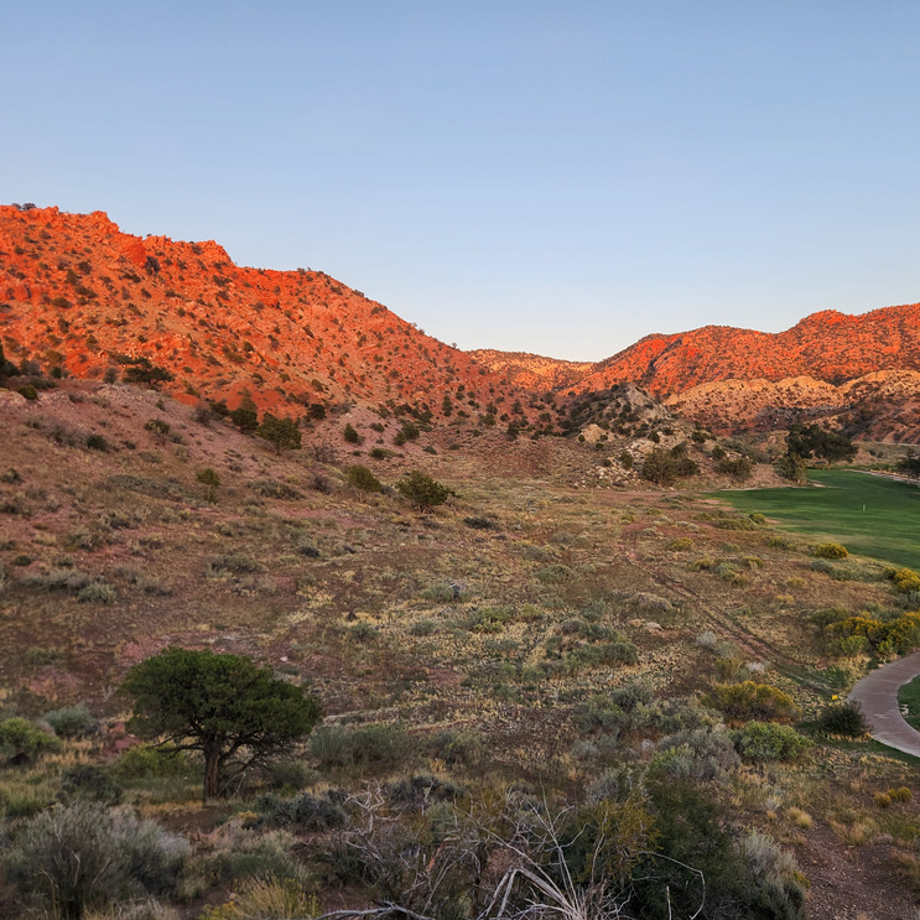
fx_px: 842
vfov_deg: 57.3
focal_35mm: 28
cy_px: 459
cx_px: 567
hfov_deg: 56.7
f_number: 1.8
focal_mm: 5.4
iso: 32
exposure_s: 1/180
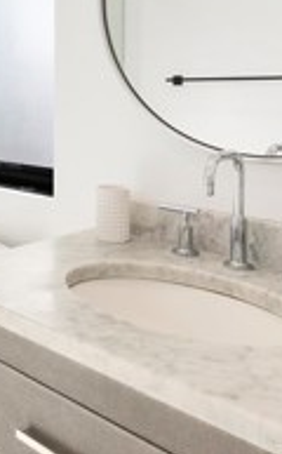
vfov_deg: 43.4
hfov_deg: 26.6
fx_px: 543
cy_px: 95
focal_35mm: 44
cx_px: -33
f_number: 10
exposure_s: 1/30
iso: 640
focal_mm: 13
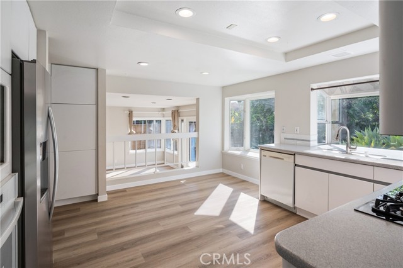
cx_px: 202
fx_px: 201
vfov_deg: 67.3
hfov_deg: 90.0
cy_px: 134
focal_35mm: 18
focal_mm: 18
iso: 320
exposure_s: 1/160
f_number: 7.1
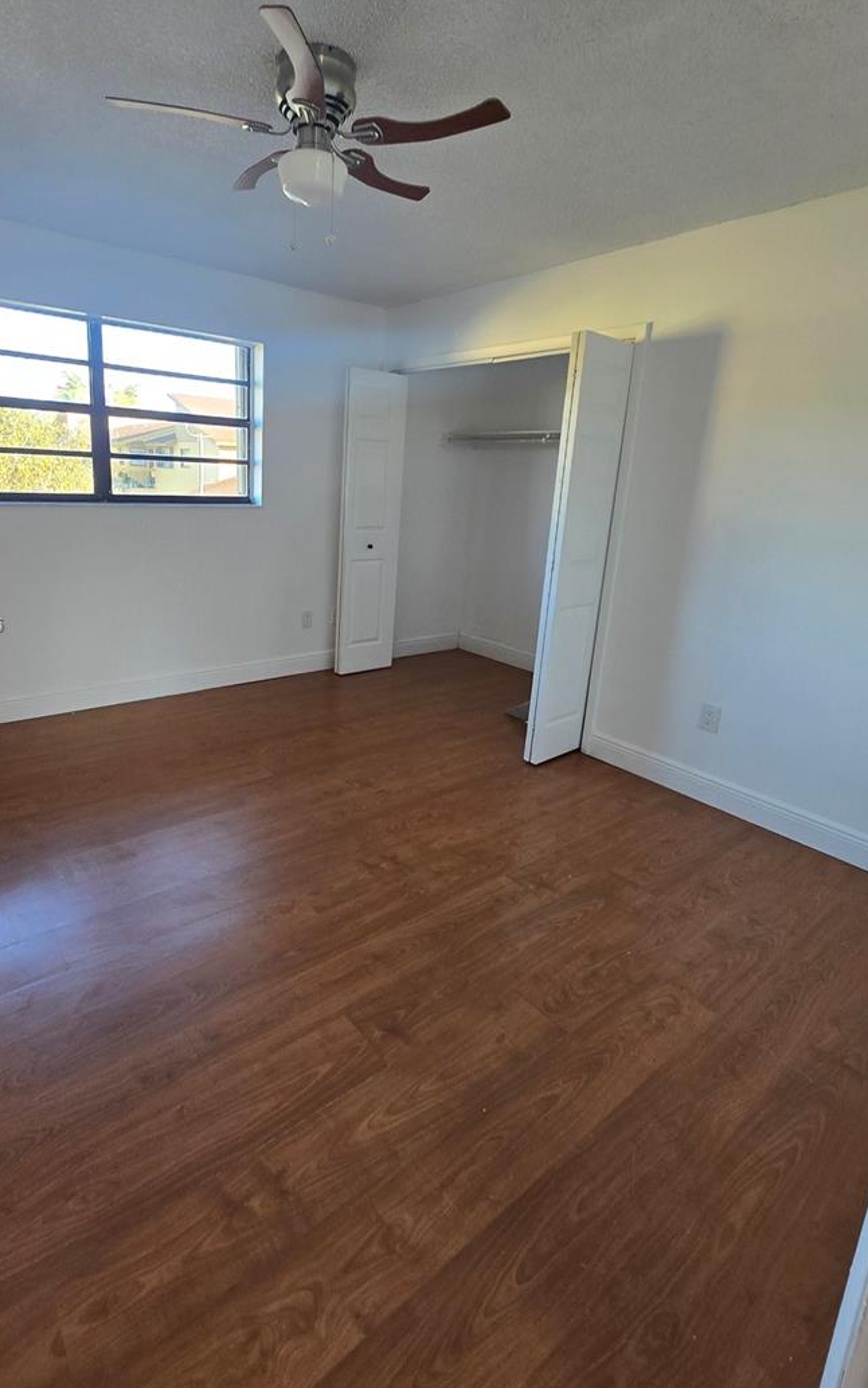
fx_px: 605
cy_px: 626
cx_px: 359
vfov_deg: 97.5
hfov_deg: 70.7
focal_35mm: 16
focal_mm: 2.2
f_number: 2.2
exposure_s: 1/60
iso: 64
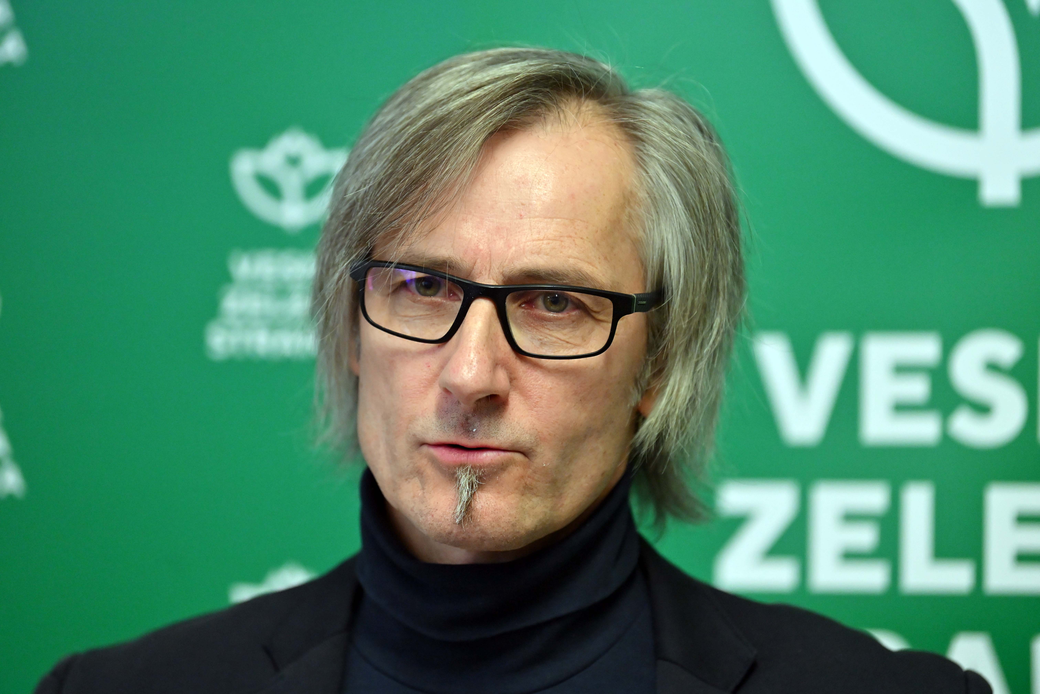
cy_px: 347
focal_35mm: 175
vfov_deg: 7.8
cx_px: 520
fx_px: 5055
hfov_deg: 11.7
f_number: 2.8
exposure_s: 1/500
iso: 4000
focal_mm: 175
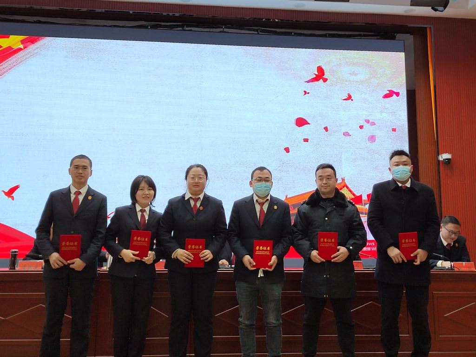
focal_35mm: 30
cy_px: 178
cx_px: 238
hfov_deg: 60.0
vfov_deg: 46.8
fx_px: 413
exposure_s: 1/100
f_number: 1.9
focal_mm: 5.52
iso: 391
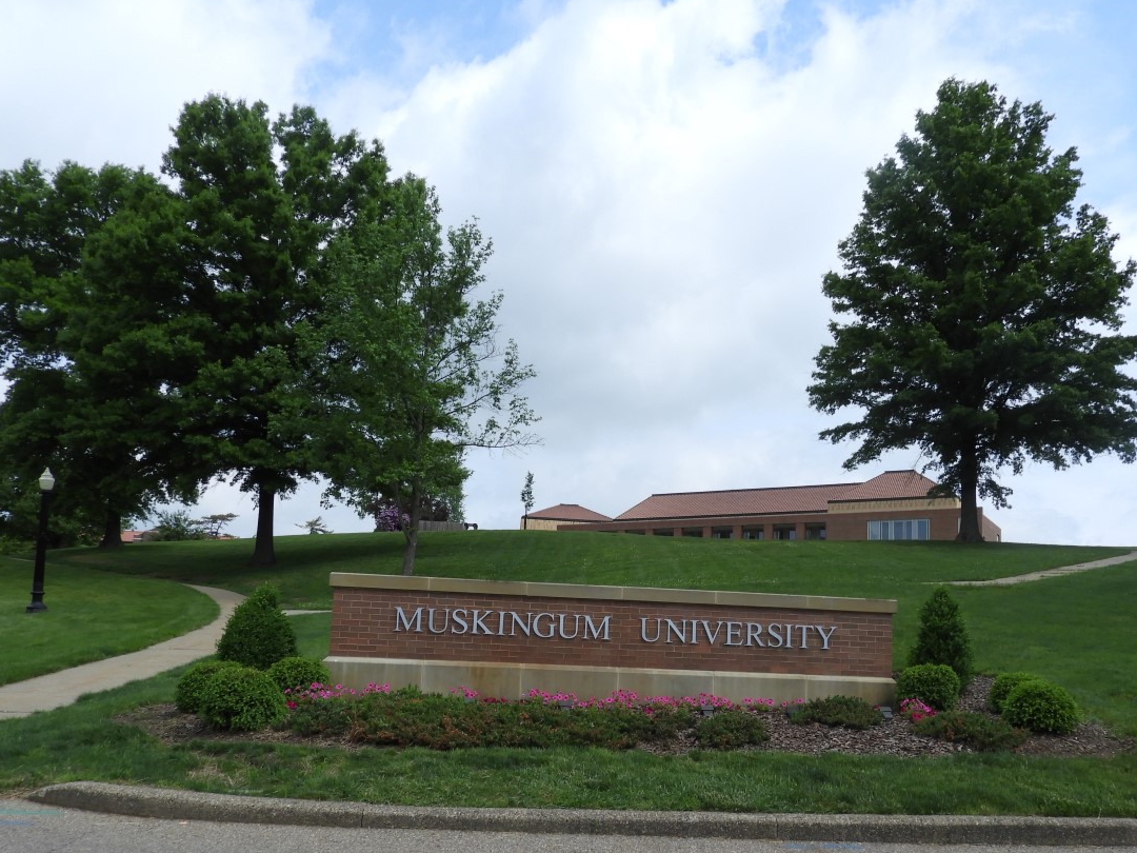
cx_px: 646
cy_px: 523
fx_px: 1051
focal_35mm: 32
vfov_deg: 43.9
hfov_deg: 56.6
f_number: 3.3
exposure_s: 1/1250
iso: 100
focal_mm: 4.3
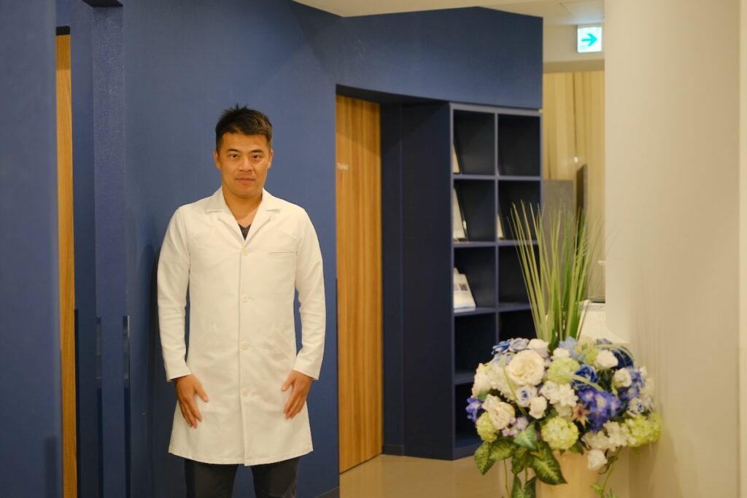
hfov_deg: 39.6
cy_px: 249
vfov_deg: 27.0
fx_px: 1038
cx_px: 374
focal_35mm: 50
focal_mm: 33
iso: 320
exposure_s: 1/100
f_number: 1.6
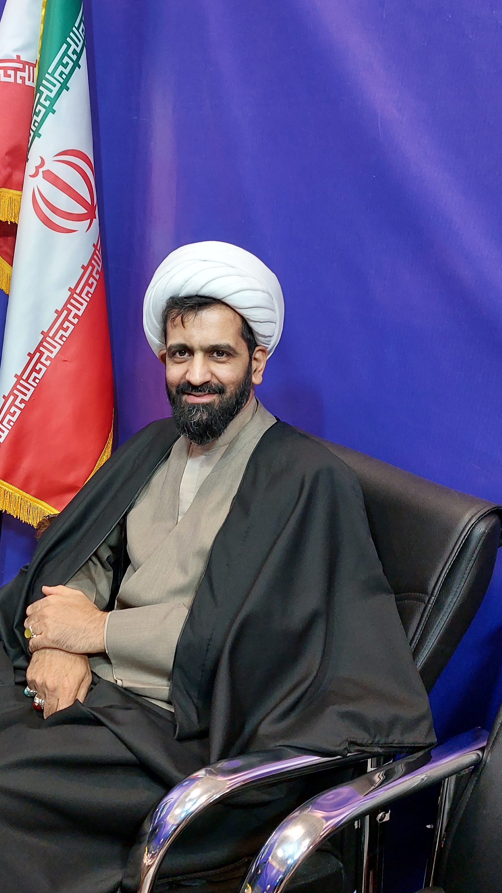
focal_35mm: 35
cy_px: 446
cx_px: 112
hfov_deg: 32.9
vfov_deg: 56.6
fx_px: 828
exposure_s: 1/50
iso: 320
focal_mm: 5.23
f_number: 1.8
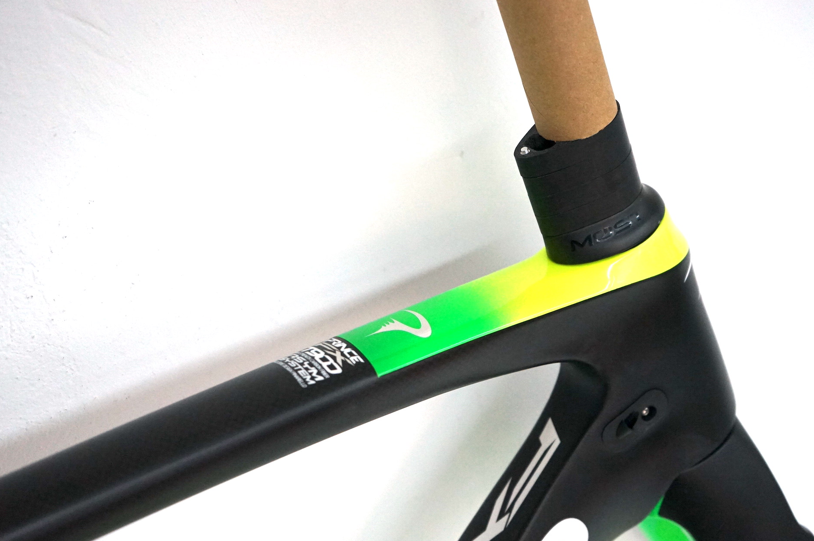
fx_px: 1288
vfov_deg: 23.7
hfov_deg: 35.1
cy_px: 298
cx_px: 410
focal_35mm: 57
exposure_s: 1/160
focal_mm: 51
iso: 3200
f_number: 4.5
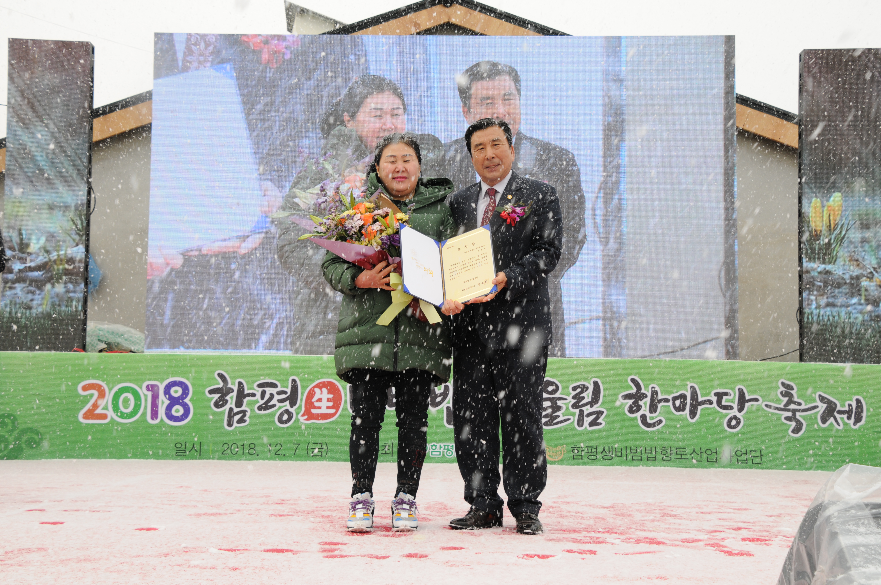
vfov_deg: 31.8
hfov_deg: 46.4
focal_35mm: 42
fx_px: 1027
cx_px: 440
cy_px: 292
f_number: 9
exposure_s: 1/250
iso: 400
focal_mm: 28
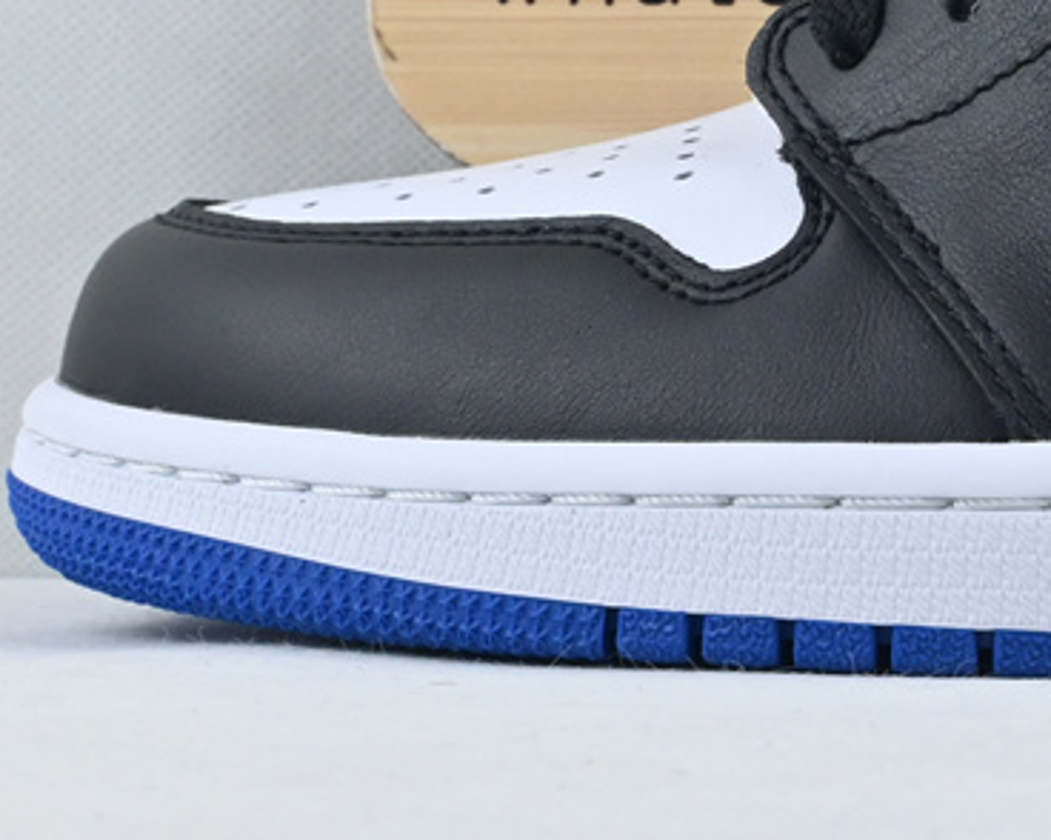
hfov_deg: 12.4
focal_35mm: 149
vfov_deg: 10.2
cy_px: -34
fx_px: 4641
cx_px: 1442
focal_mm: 32.5
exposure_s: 1/125
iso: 1000
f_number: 10
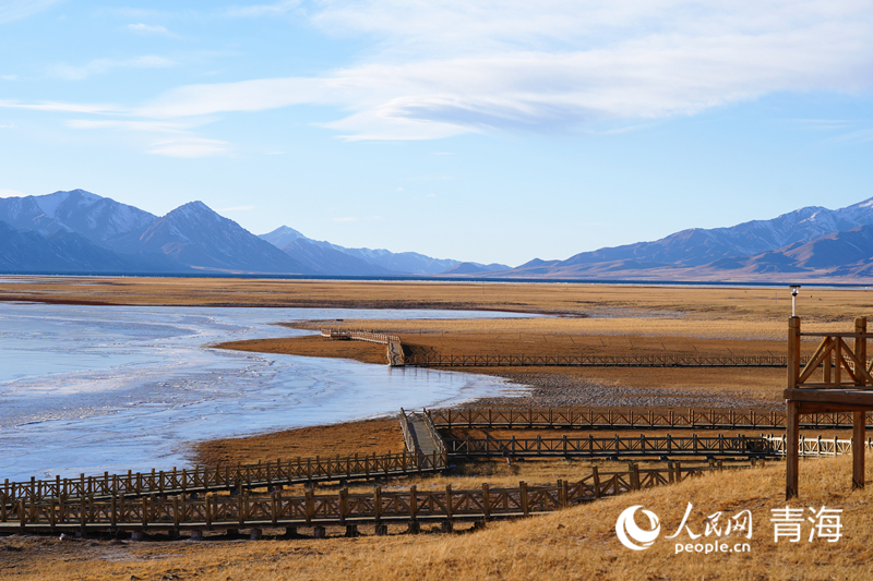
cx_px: 436
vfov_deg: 12.9
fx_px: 2570
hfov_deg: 19.3
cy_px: 290
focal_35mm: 106
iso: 100
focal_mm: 106
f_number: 5
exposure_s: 1/800
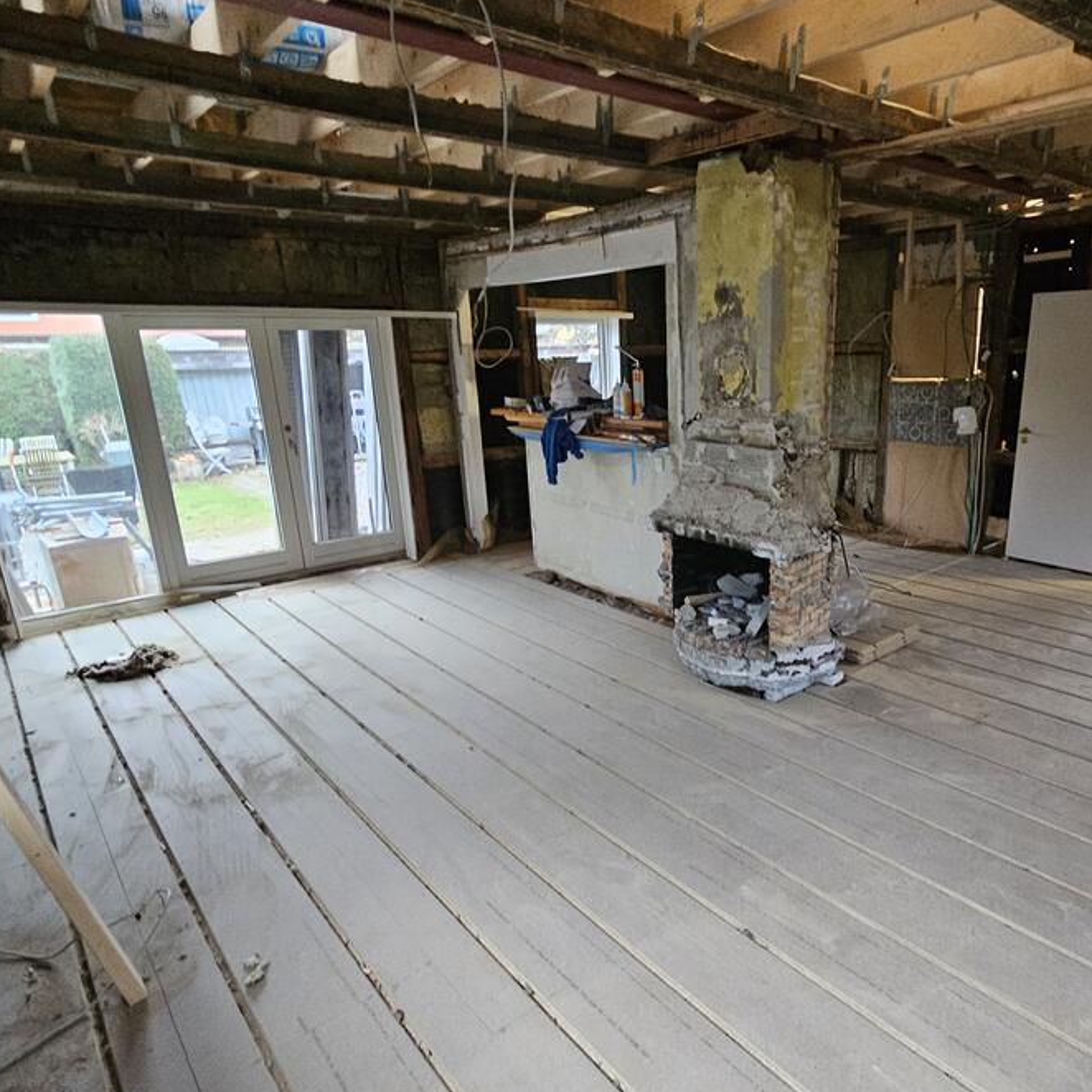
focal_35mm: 20
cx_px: 698
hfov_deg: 73.3
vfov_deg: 74.7
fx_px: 714
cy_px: 581
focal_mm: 2.2
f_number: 2.2
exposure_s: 1/33.3
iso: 500
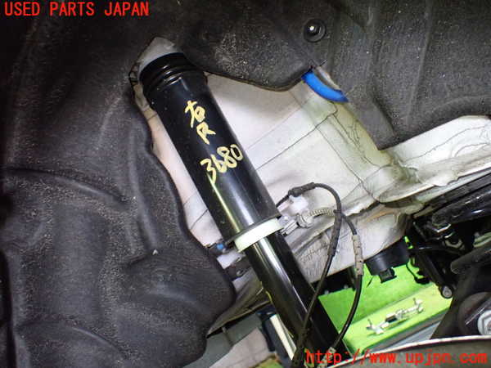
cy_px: 184
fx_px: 426
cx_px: 246
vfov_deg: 46.8
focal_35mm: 30
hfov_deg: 60.0
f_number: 2.3
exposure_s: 1/40
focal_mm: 5.4
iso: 800
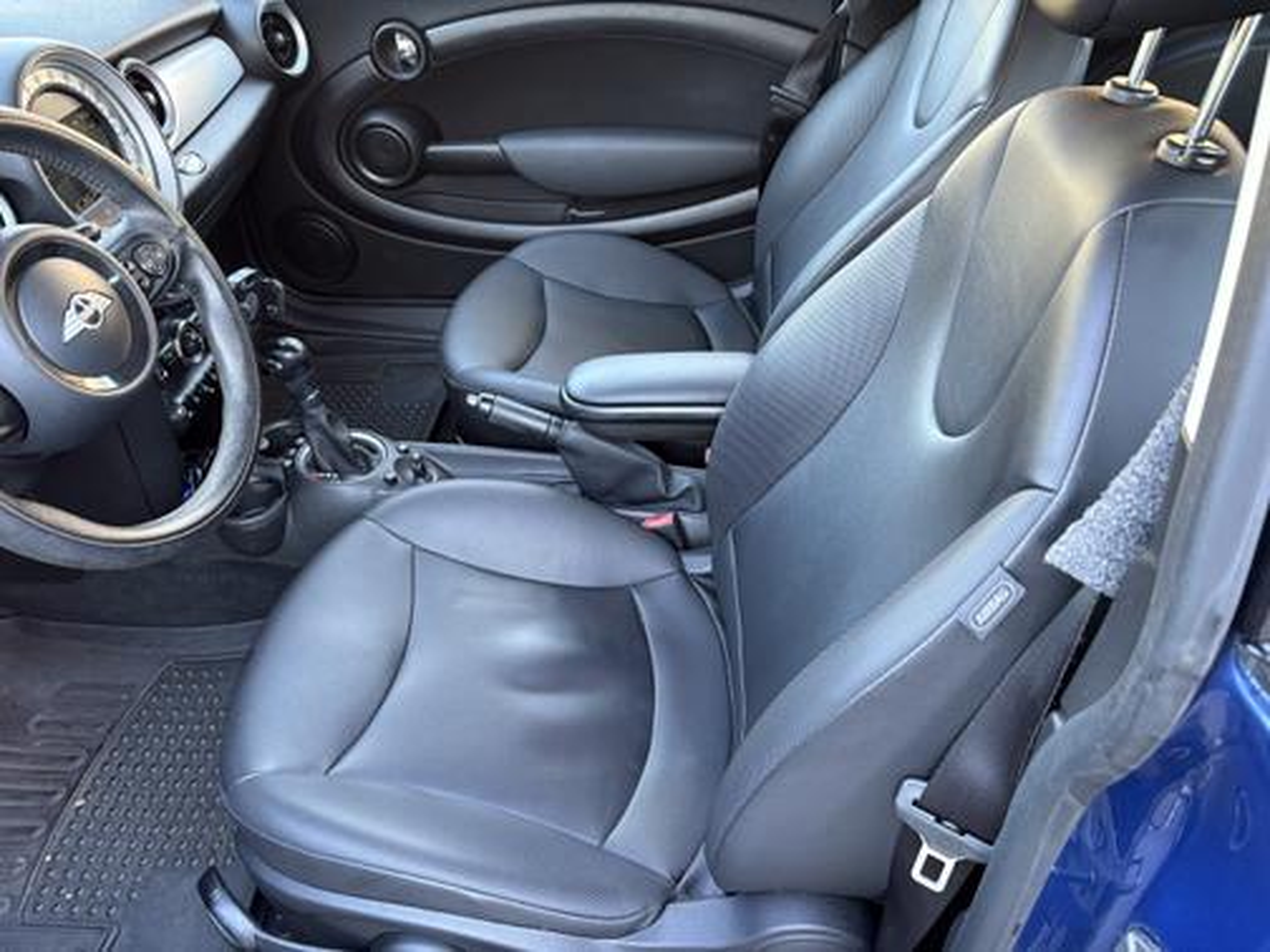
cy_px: 476
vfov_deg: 53.1
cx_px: 635
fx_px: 954
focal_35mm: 26
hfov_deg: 67.3
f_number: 1.6
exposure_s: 1/60
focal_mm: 5.96
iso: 200
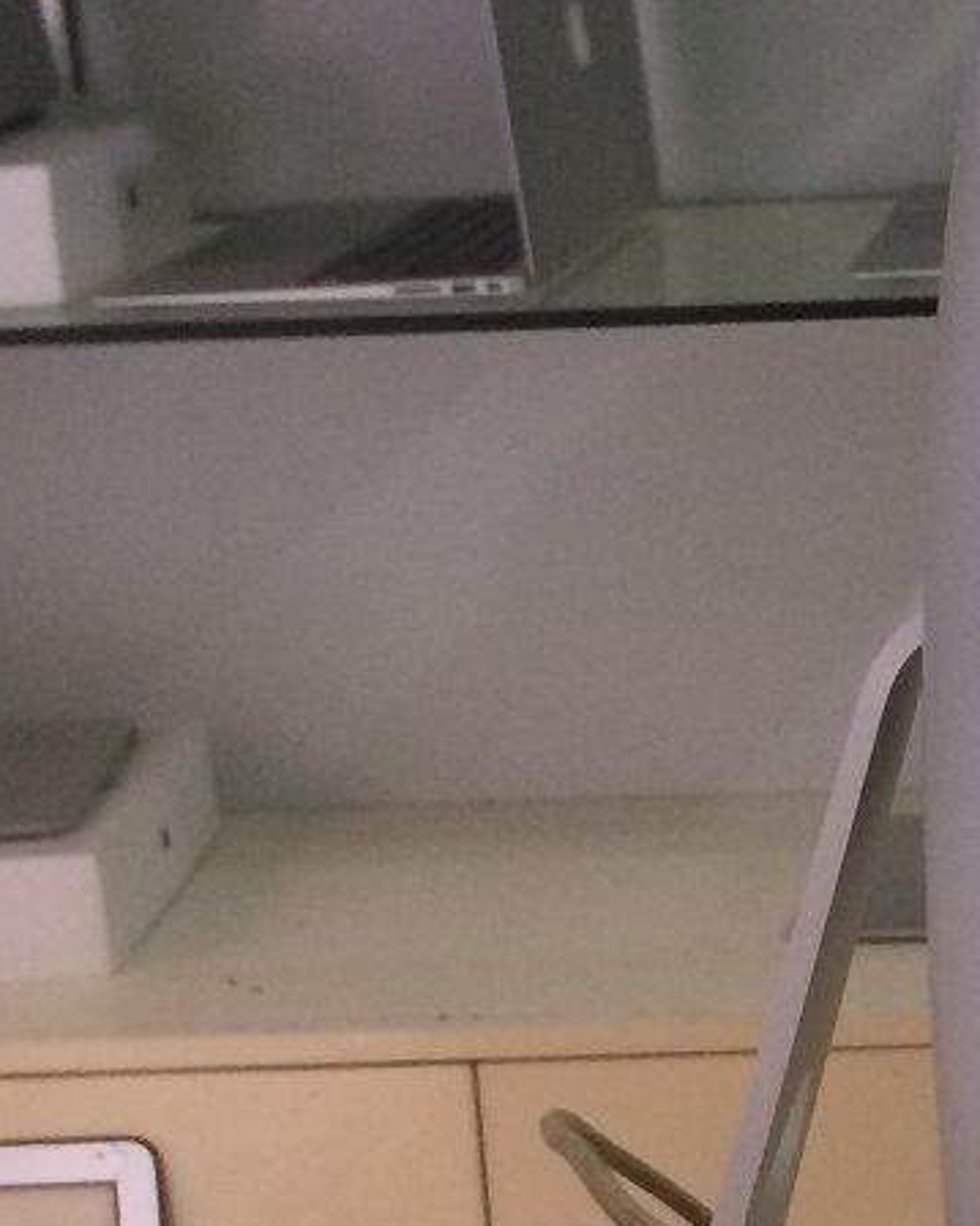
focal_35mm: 103
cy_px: 628
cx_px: 1209
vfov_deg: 18.6
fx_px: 3736
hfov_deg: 14.4
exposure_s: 1/33
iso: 250
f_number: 2.2
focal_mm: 4.15
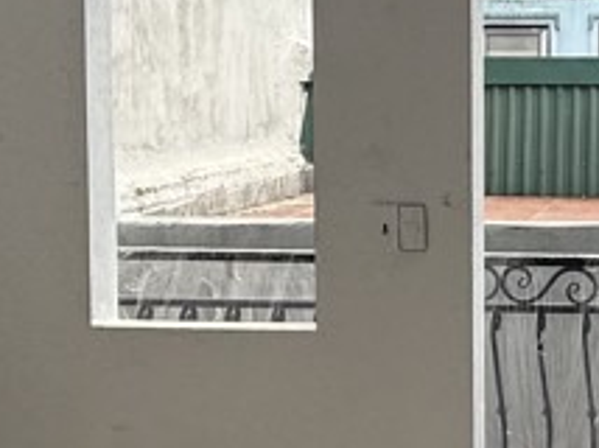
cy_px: 143
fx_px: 1158
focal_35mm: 67
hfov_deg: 26.5
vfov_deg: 21.8
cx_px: 672
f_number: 2.2
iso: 50
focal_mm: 2.22
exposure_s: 1/388
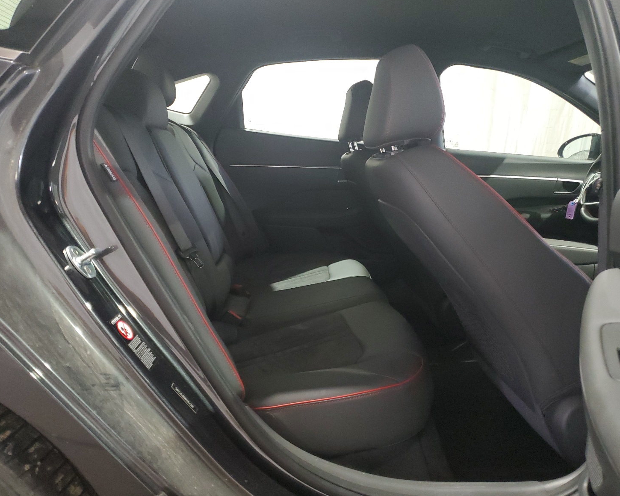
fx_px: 514
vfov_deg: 51.5
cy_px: 251
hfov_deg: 62.2
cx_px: 313
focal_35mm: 28
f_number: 1.5
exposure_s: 1/40
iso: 366
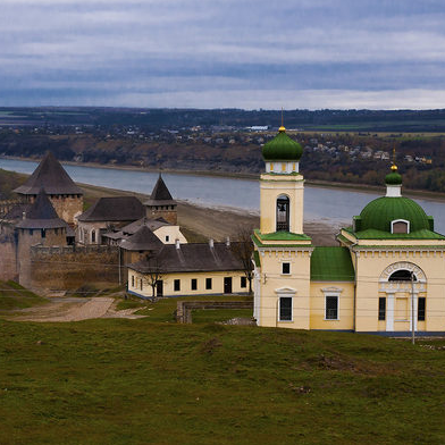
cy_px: 224
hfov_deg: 22.2
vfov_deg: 22.2
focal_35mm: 78
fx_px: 1134
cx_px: 191
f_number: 10
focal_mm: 40
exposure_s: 1/125
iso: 320
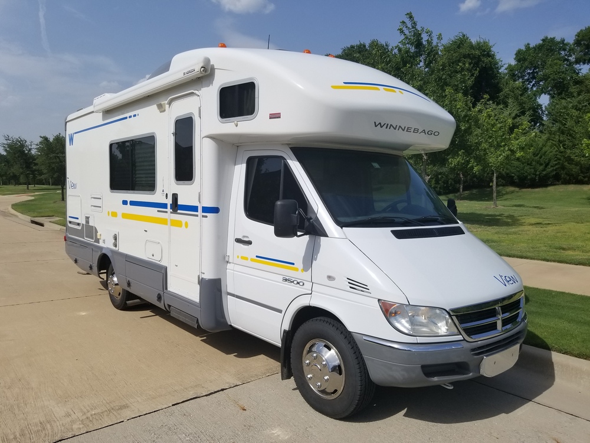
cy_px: 222
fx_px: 443
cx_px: 295
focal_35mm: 26
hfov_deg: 67.3
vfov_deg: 53.1
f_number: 1.7
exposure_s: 1/4576
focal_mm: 4.25
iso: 50
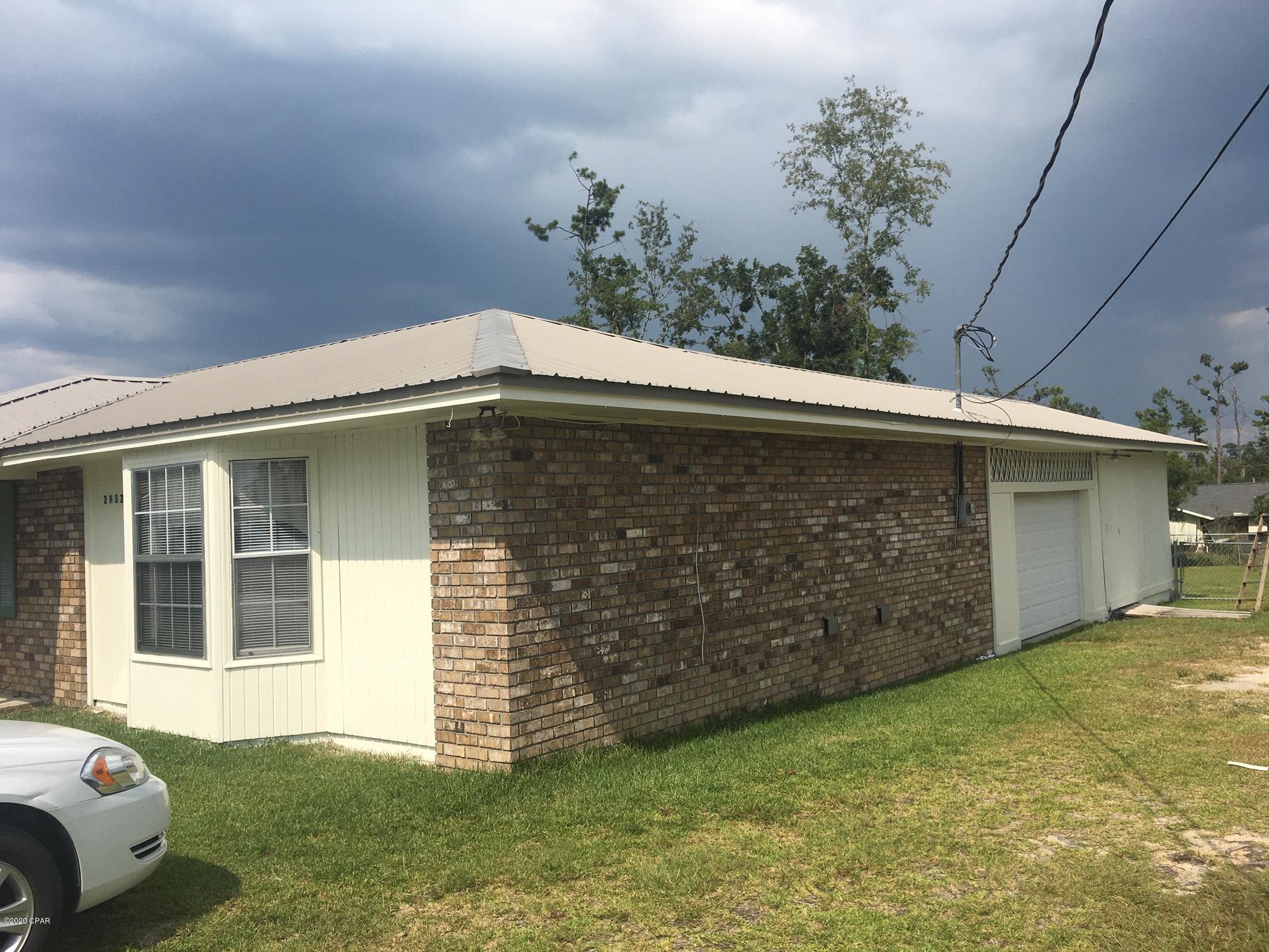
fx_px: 1063
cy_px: 476
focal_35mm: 29
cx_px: 634
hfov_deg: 61.7
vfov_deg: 48.2
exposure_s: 1/2849
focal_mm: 4.15
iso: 25
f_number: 2.2
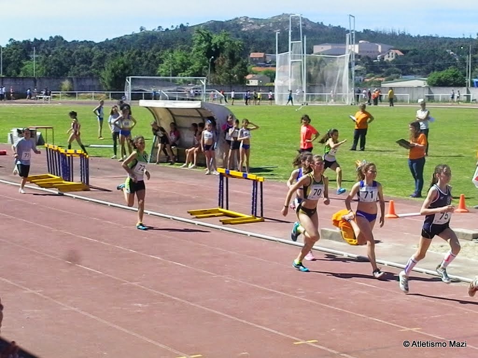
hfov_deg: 23.0
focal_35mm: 85
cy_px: 179
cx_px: 239
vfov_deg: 17.4
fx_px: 1174
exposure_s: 1/320
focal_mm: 14.9
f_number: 13.3
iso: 640
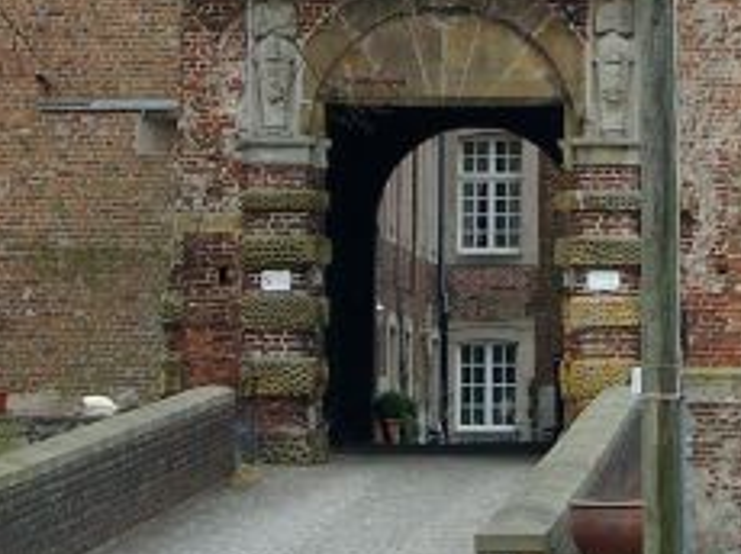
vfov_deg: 7.0
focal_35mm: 209
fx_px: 4469
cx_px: 499
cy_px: -161
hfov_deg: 9.5
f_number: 2.8
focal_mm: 12.52
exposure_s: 1/116
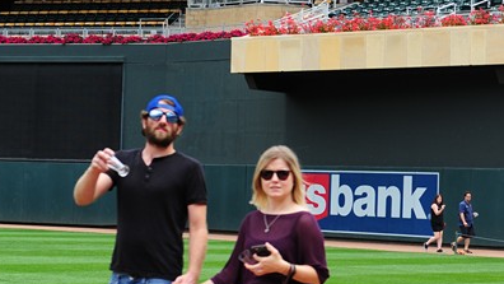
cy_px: 235
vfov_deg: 10.9
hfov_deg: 18.6
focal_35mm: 111
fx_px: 1484
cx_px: 536
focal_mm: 42
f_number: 4
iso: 200
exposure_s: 1/400
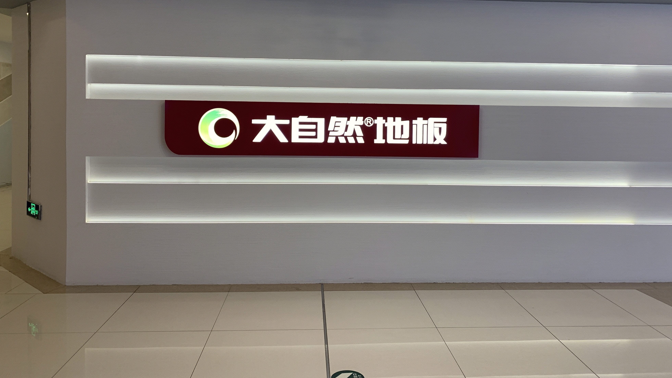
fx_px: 517
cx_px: 337
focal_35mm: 29
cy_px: 130
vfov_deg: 39.8
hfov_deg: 66.1
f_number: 1.8
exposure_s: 1/100
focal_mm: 4.25
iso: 50
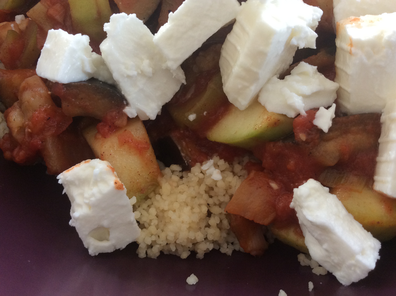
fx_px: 366
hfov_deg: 56.9
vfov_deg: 44.1
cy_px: 148
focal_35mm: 32
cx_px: 198
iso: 64
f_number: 2.4
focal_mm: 3.3
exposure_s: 1/24
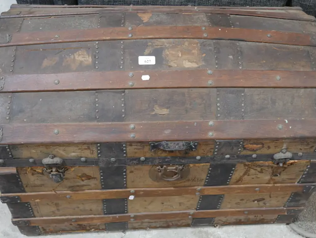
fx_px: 438
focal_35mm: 48
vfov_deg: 30.3
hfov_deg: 39.6
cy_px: 113
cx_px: 173
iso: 500
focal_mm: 18
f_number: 4
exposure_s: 1/60
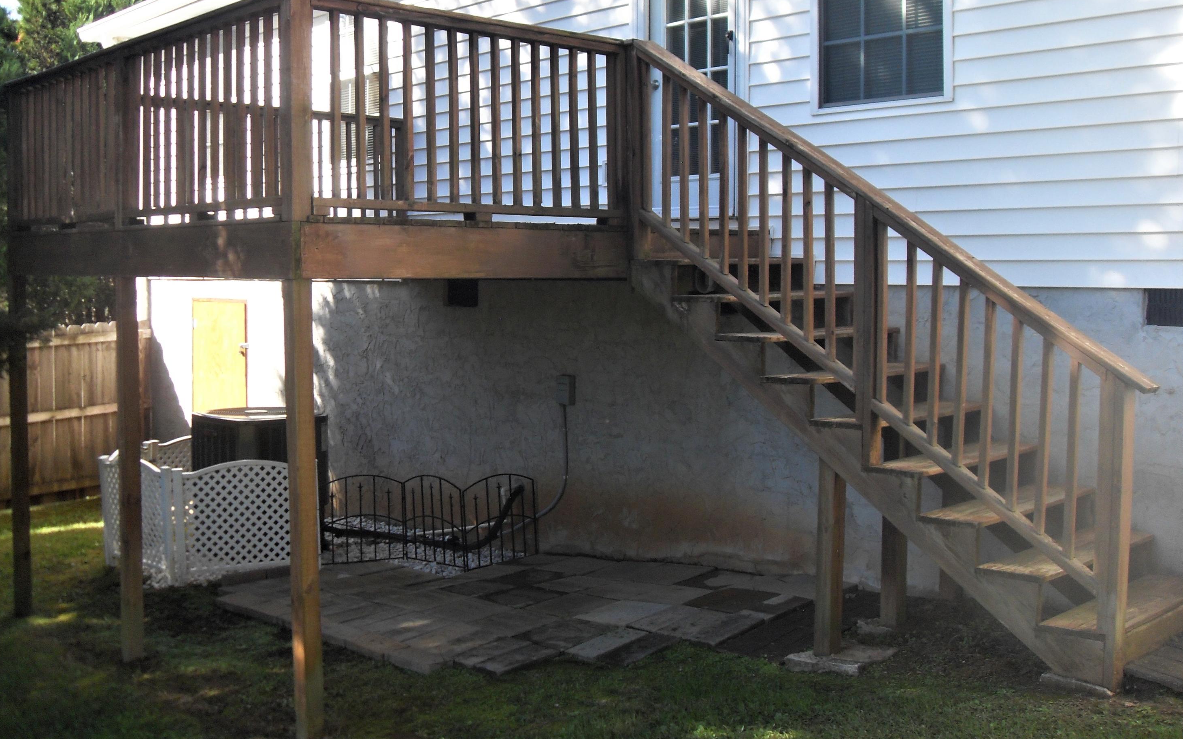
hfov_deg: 52.7
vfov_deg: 34.3
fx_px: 1193
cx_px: 585
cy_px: 303
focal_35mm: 37
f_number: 7
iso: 80
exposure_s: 1/60
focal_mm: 6.3
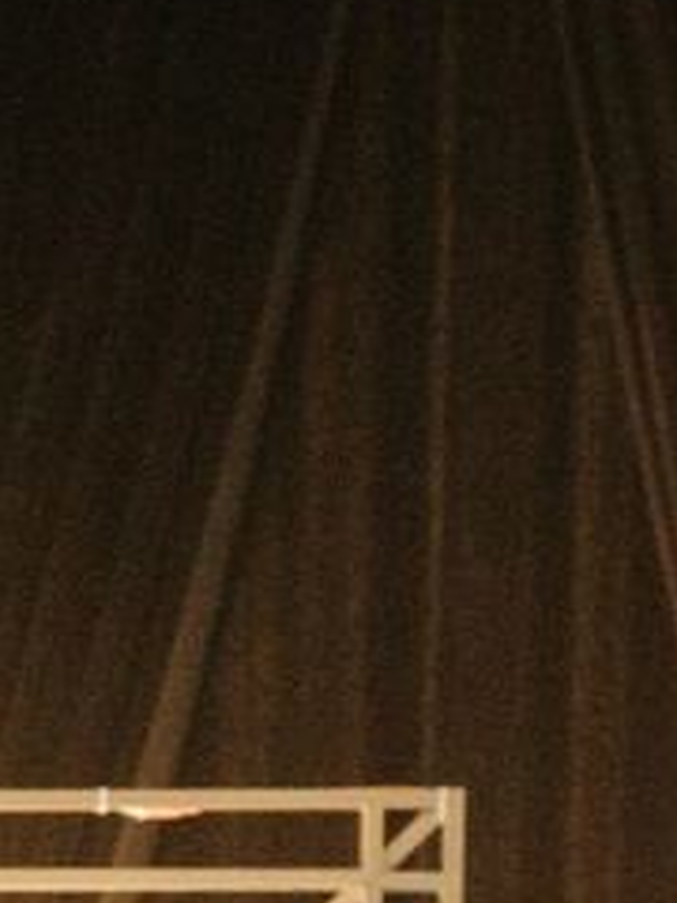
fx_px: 13351
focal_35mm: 512
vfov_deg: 3.8
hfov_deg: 2.8
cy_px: 2854
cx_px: -2234
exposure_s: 1/160
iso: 1000
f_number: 1.8
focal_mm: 50
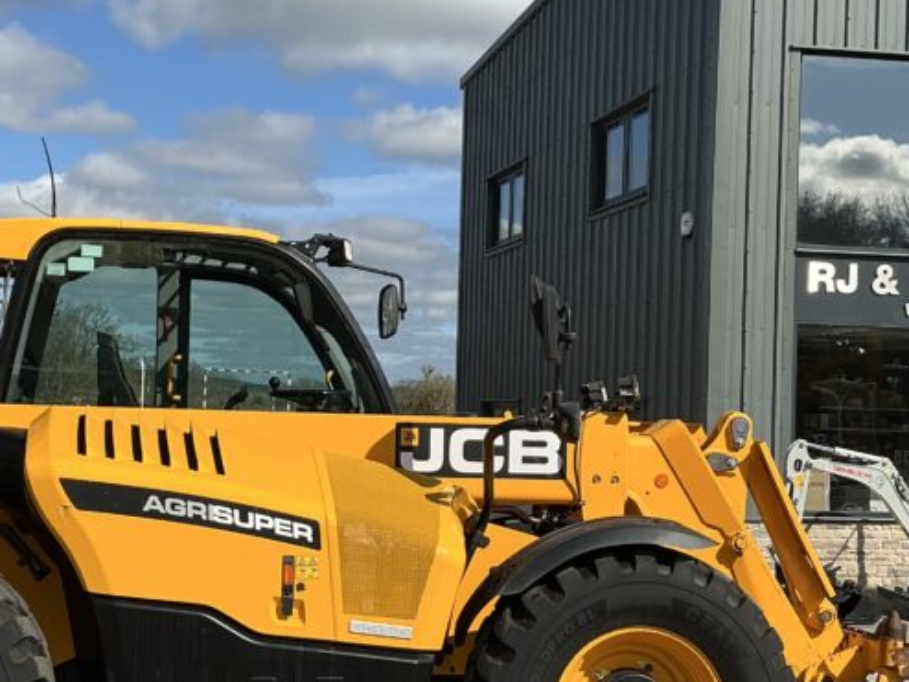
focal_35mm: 58
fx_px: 1524
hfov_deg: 33.2
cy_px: 392
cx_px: 390
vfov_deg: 25.2
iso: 25
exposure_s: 1/2801
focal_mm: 3
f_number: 1.8
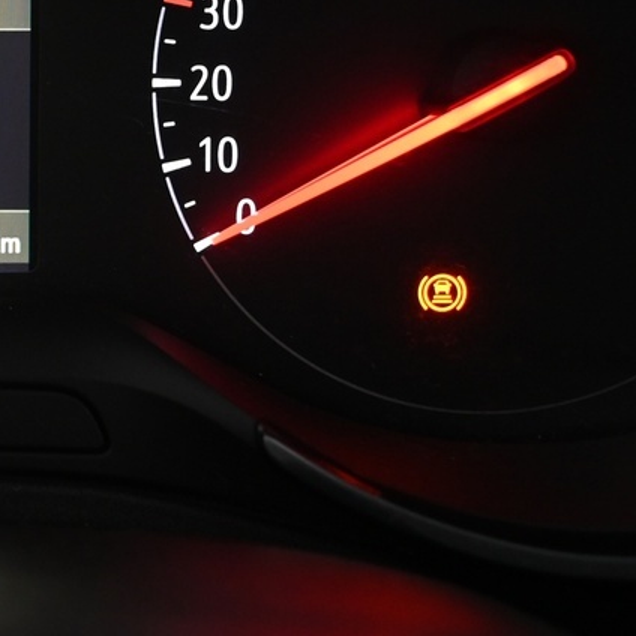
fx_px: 2972
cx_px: -224
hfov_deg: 11.8
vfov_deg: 12.1
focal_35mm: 143
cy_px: 30
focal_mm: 44
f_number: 4
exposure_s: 1/30
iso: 2000
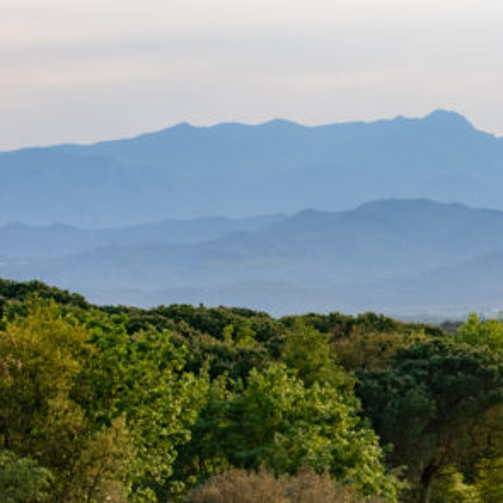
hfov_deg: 7.3
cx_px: 767
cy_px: 572
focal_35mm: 236
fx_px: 3880
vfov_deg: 7.4
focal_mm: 80
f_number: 9
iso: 800
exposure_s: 1/200
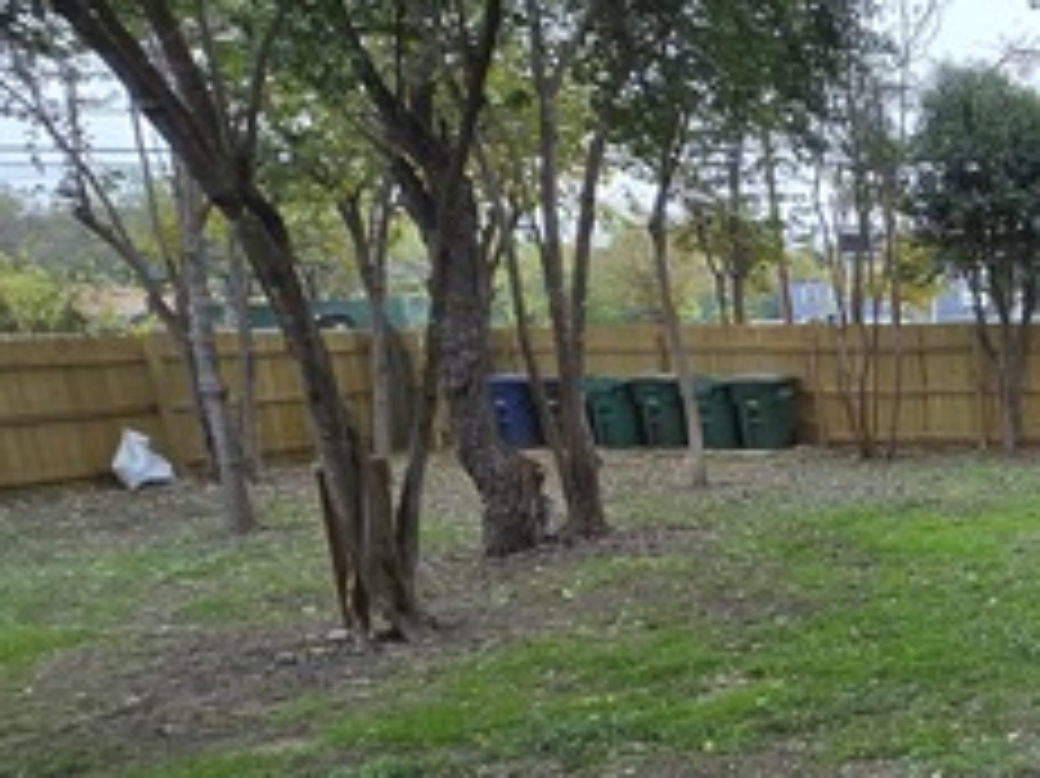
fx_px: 1081
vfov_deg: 39.0
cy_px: 540
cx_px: 1351
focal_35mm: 36
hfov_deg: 35.3
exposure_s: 1/60
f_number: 2.2
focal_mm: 1.7
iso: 50
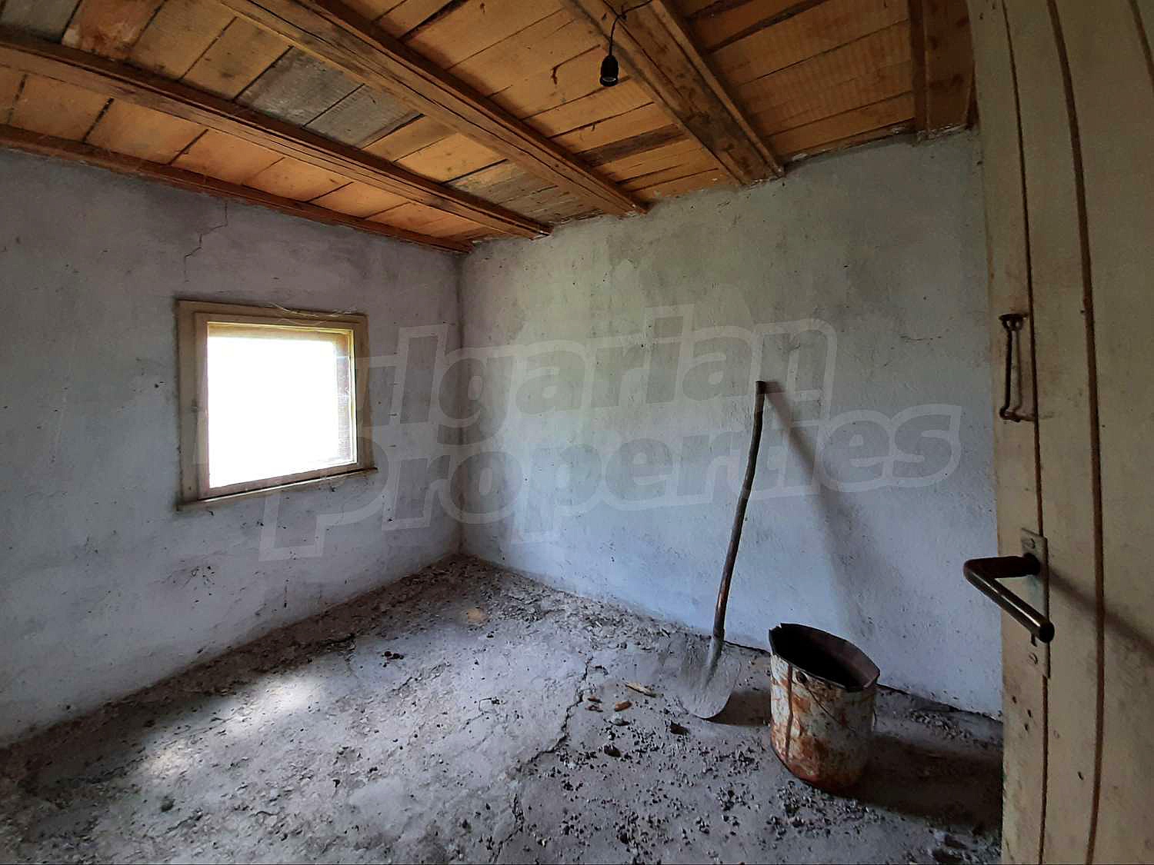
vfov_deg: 89.9
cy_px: 432
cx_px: 577
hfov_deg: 106.2
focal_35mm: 13
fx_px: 433
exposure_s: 1/50
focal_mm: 1.42
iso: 125
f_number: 2.2
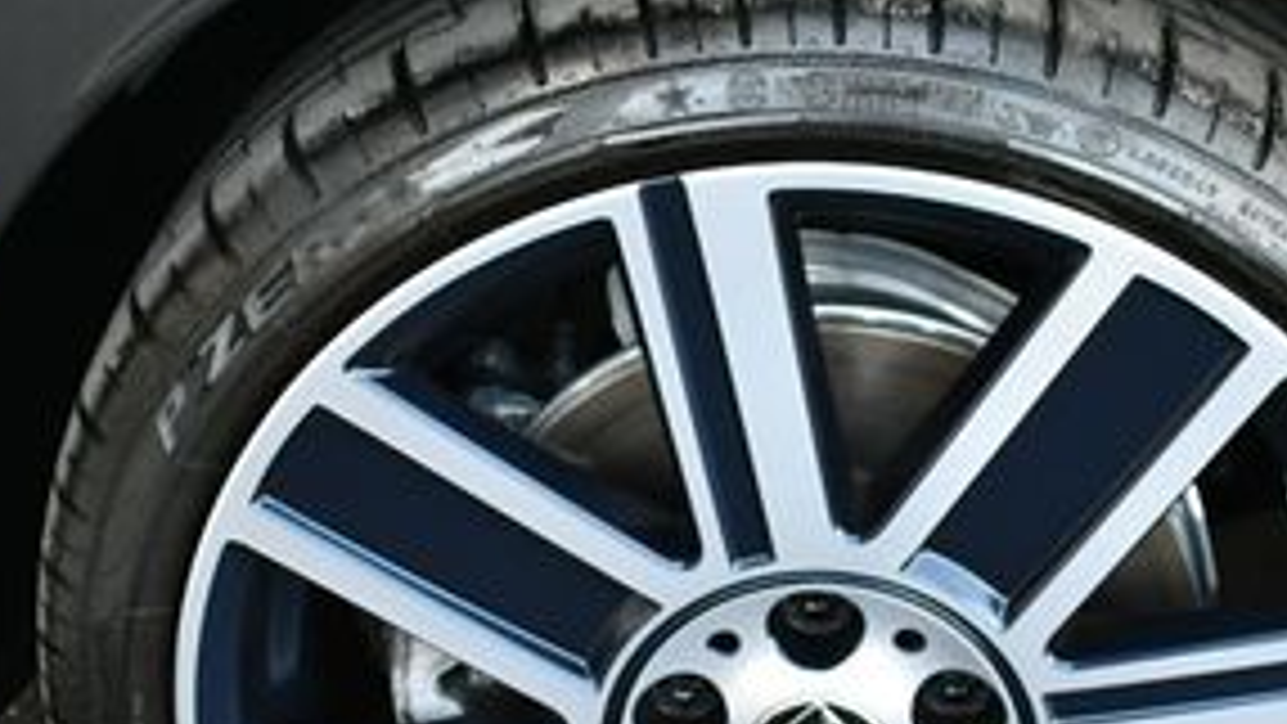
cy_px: 562
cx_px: 864
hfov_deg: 22.6
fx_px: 3208
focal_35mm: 94
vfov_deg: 12.8
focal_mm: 20
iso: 800
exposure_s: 1/250
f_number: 3.5
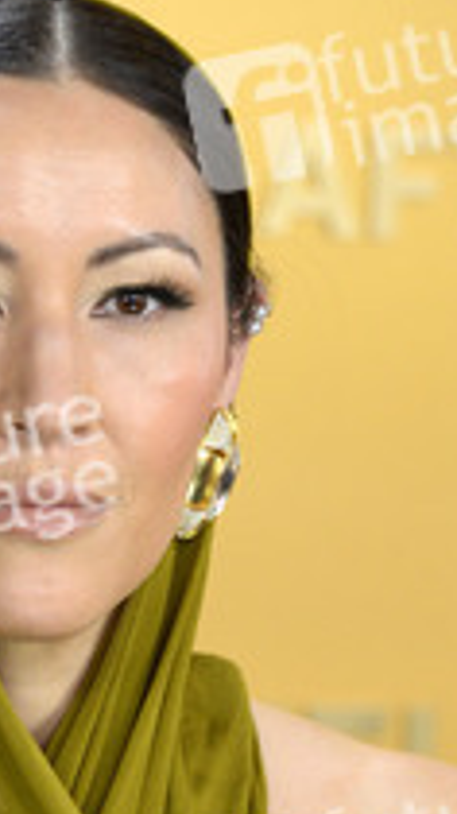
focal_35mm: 390
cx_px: 33
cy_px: 682
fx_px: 8408
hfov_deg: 3.1
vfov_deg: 5.5
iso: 2500
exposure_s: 1/250
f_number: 5.6
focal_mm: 195
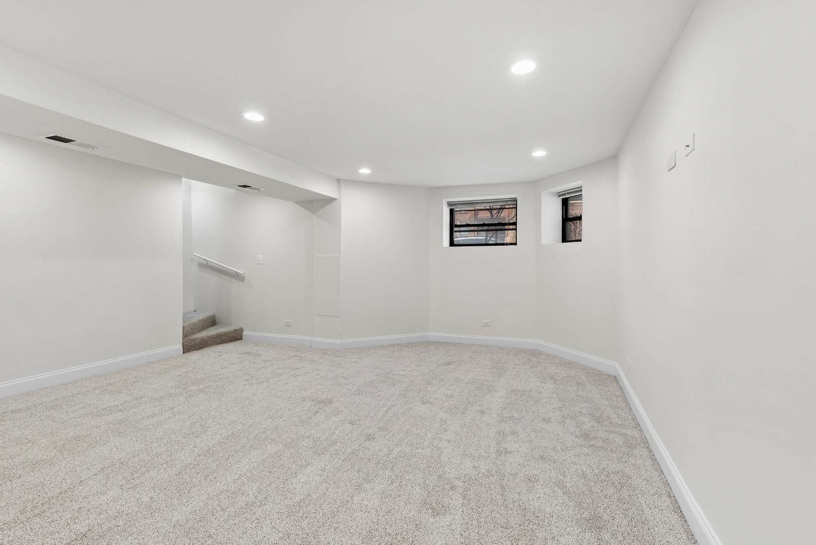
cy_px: 272
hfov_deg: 100.4
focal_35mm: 15
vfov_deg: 77.4
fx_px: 340
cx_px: 408
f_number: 11
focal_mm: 15
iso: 400
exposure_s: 1/40
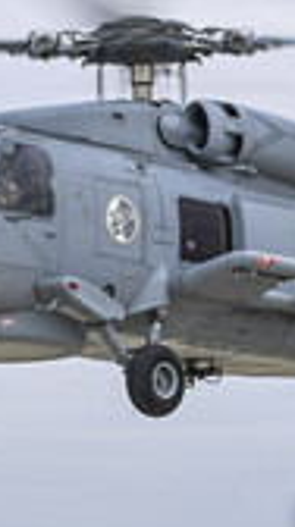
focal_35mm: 279
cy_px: 144
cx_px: 157
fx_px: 3896
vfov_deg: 7.7
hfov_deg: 4.3
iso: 100
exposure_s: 1/60
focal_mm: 62
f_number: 13
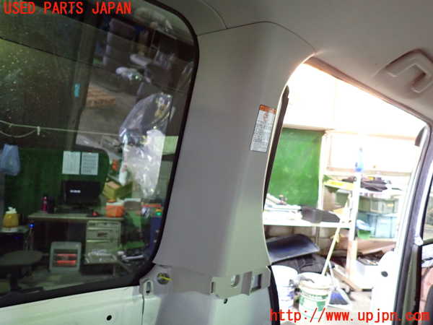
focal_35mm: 25
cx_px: 216
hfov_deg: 69.4
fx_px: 313
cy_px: 162
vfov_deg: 54.9
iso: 800
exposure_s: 1/15
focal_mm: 4.5
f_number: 2
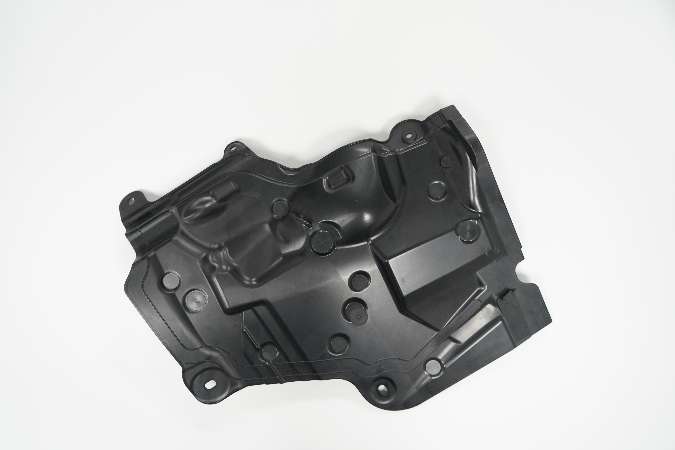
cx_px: 338
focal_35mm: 34
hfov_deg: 55.8
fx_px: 637
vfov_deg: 38.9
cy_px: 225
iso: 2000
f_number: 5
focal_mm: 34
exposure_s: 1/125
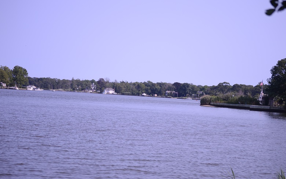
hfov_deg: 24.5
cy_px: 89
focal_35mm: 85
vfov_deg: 15.4
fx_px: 659
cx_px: 144
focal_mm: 55
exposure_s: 1/800
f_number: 11
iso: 100
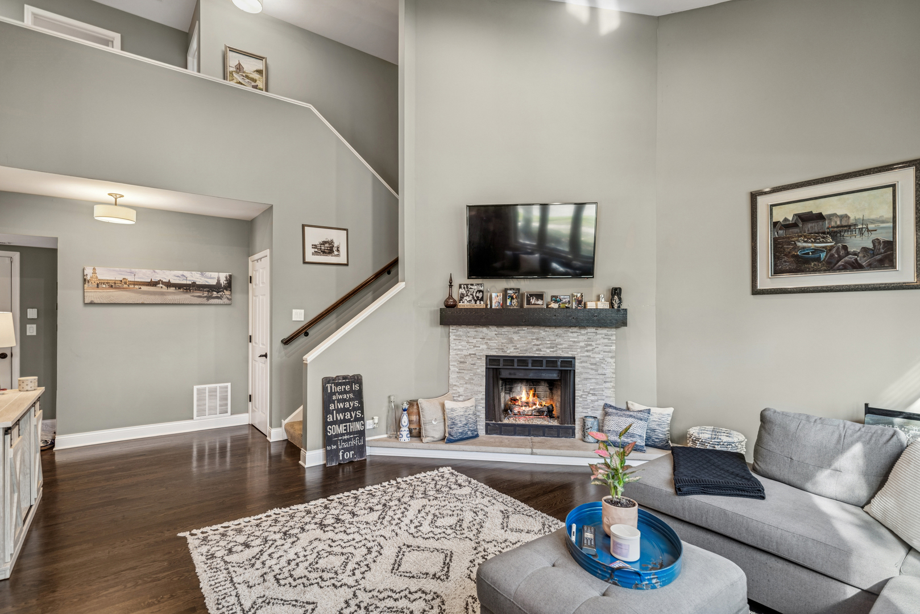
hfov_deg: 93.3
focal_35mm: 17
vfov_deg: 70.5
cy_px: 307
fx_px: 435
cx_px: 460
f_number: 8
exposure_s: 1/20
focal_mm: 17
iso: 200
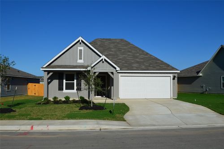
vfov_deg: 36.7
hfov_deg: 53.2
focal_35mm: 36
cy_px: 74
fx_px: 224
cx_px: 112
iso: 200
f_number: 11
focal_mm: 24
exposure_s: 1/500
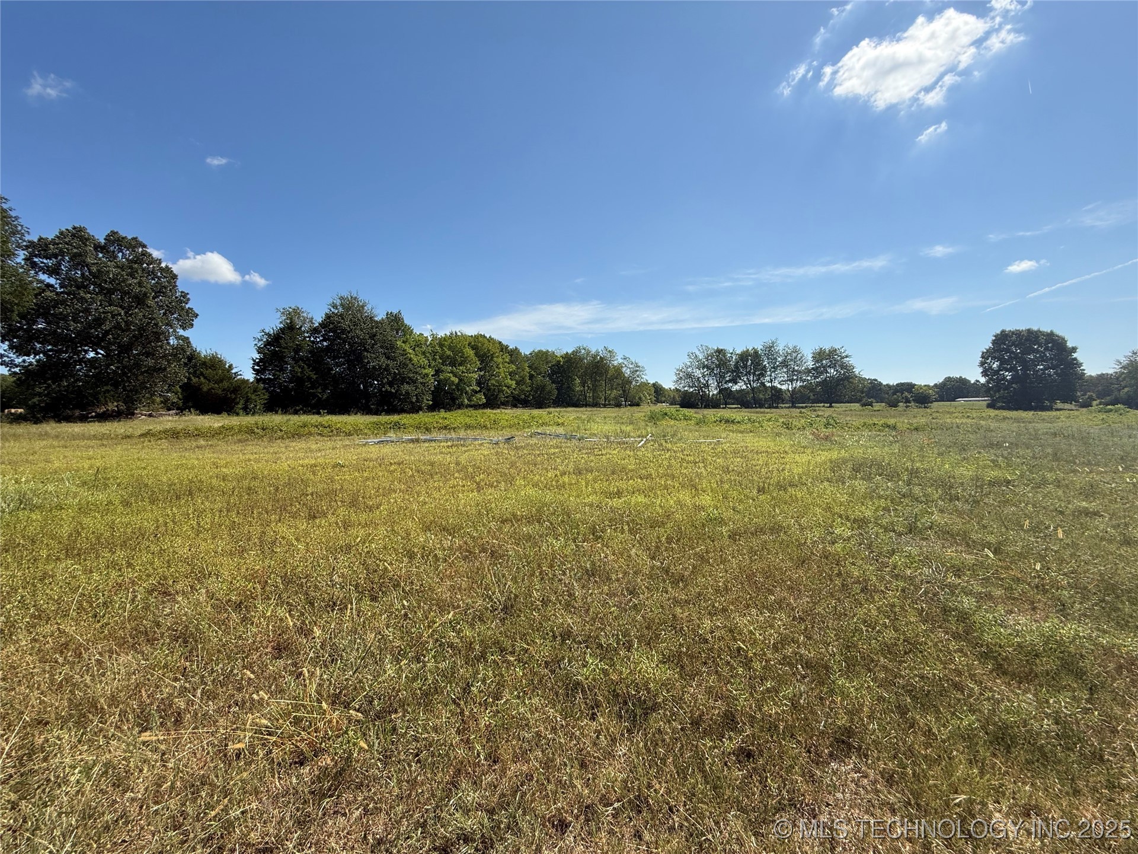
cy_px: 427
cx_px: 569
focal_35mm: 14
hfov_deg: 102.1
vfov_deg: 85.7
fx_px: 460
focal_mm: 2.22
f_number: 2.2
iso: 20
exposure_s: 1/876
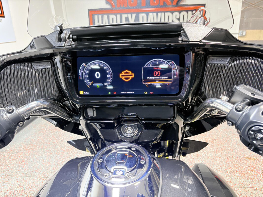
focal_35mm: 26
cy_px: 98
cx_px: 132
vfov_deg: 53.1
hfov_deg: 67.3
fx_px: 198
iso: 100
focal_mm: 5.96
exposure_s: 1/60
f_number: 1.6
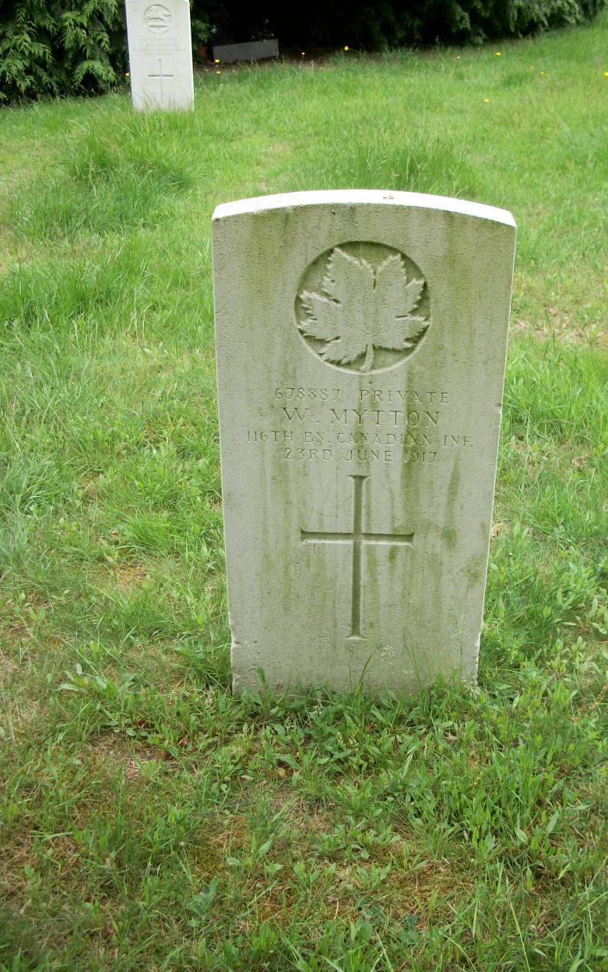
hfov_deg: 33.5
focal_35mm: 38
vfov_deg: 51.5
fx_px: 1008
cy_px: 491
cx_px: 356
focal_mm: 6.3
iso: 80
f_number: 3.1
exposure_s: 1/160
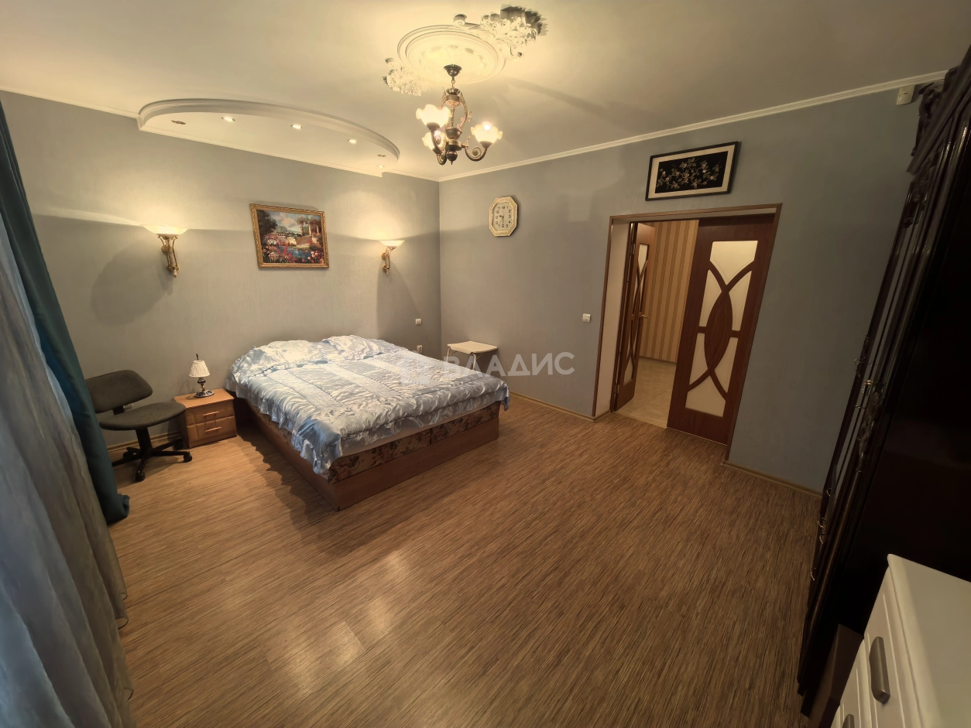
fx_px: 365
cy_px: 364
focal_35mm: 13
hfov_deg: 106.2
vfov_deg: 89.9
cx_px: 486
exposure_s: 1/50
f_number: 2.2
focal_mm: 1.76
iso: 250
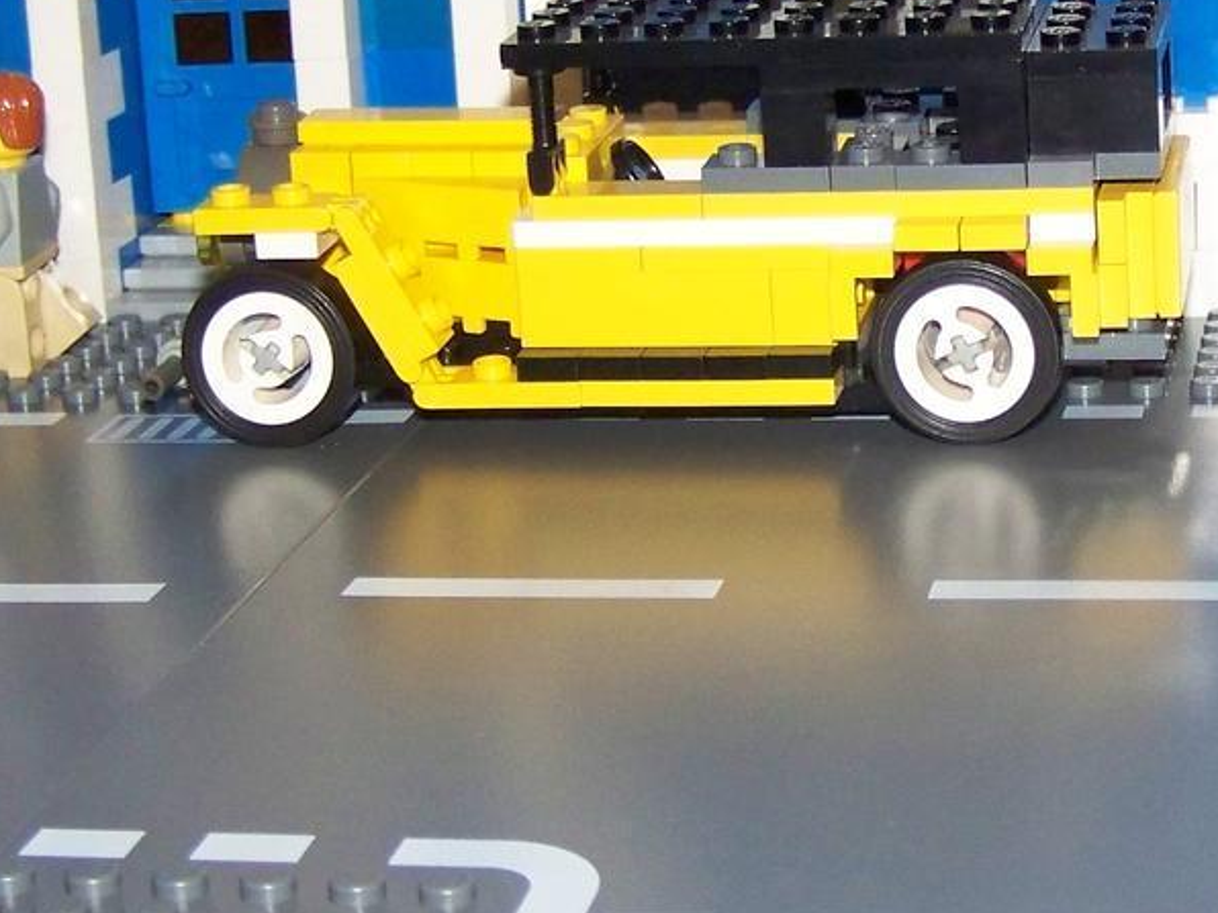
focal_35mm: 98
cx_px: 909
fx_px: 3448
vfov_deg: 15.1
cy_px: 364
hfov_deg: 19.9
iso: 200
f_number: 2.8
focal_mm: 6.3
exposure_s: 1/30
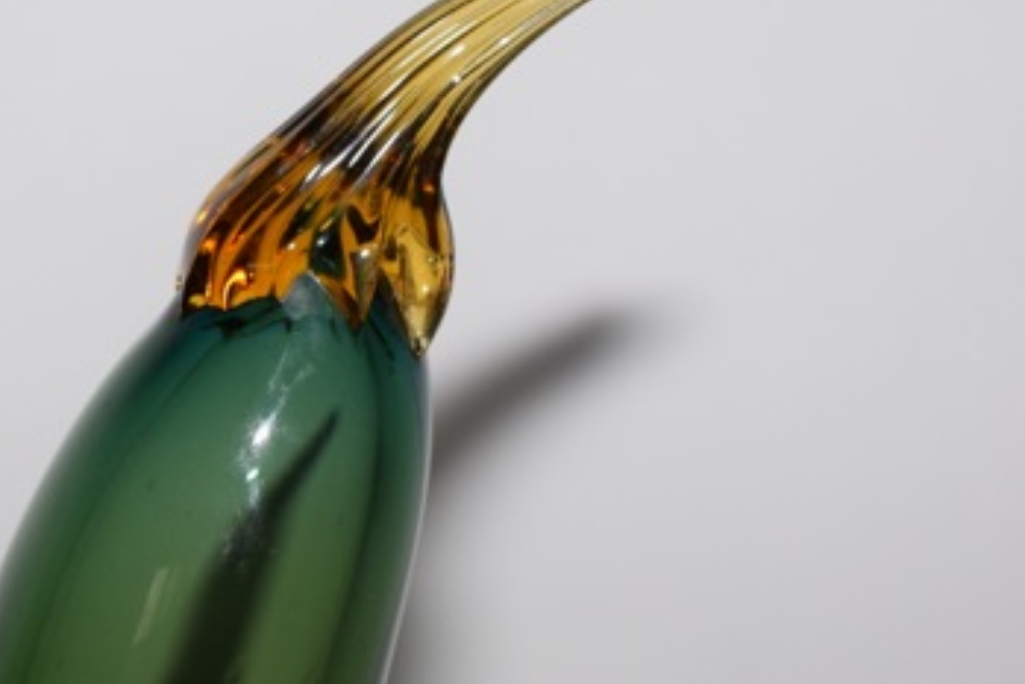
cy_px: 283
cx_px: 303
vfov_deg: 5.8
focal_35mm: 236
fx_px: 6734
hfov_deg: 8.7
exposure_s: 1/60
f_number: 5.6
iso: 250
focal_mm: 55
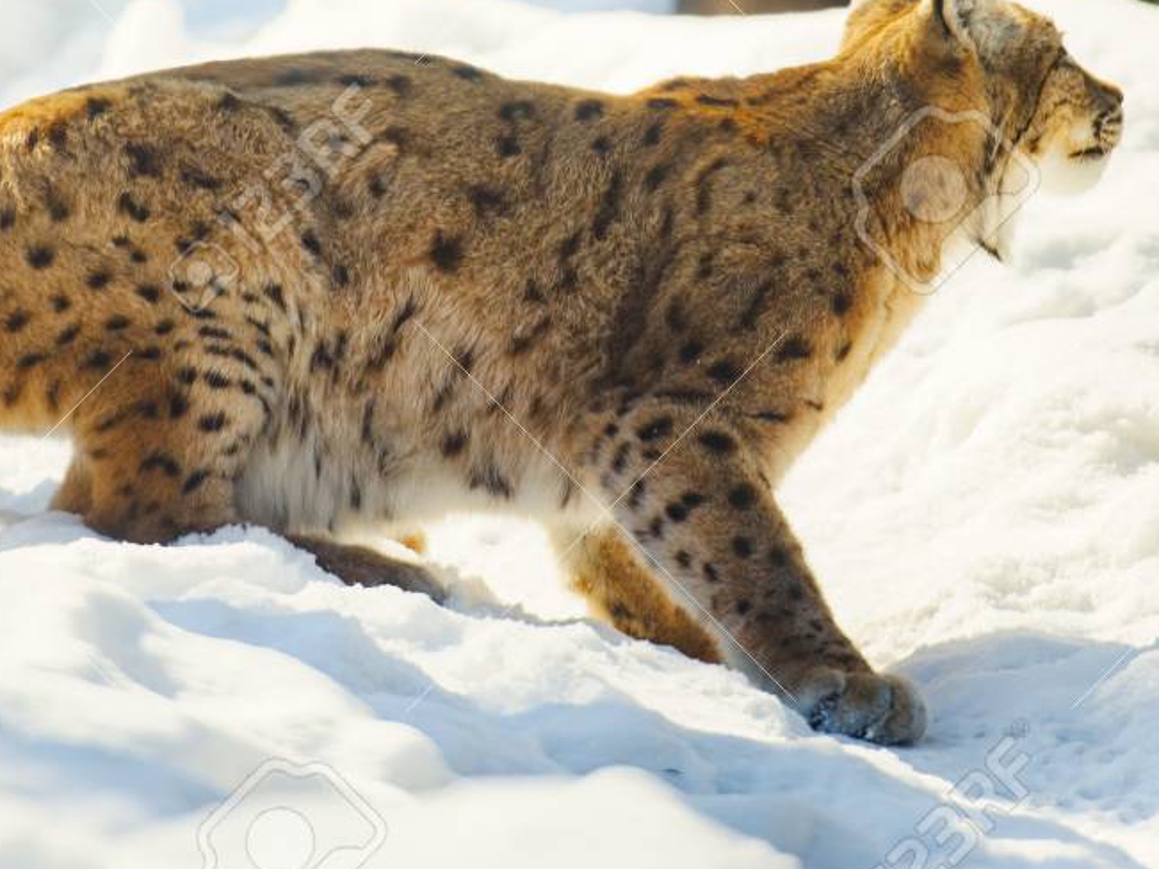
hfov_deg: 2.1
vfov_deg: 1.5
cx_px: 604
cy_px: 126
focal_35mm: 960
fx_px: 32136
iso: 200
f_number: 4
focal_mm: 500
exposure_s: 1/1250
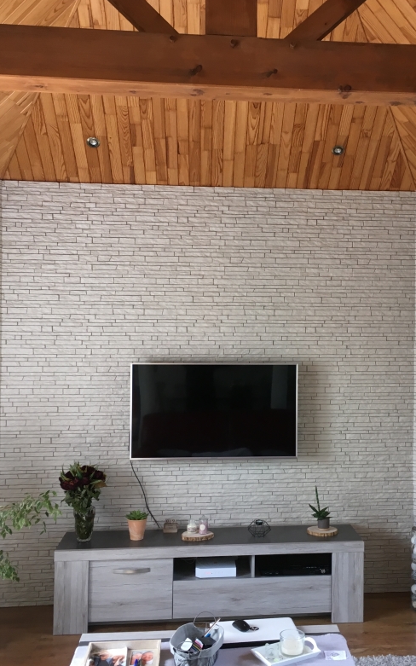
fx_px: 762
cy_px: 330
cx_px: 283
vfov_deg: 47.2
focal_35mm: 42
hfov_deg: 30.3
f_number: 2.2
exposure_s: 1/33
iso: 25
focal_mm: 4.15
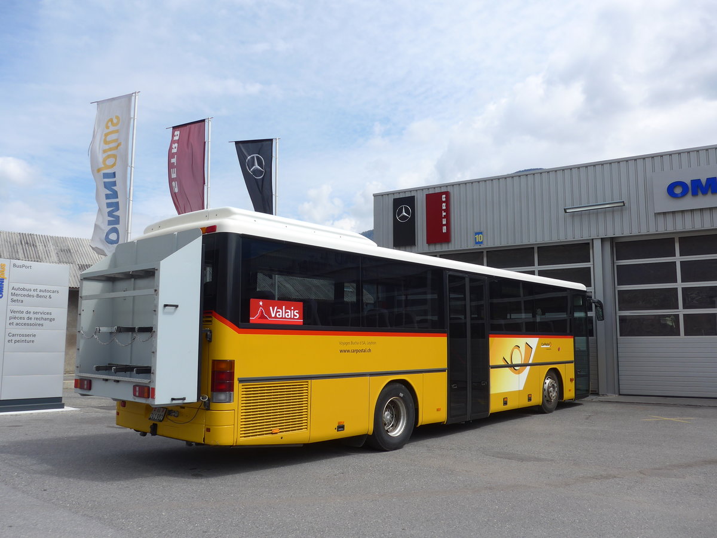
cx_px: 358
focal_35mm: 29
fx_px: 601
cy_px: 269
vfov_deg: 48.2
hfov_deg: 61.7
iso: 80
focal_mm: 6
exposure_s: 1/2000
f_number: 2.8
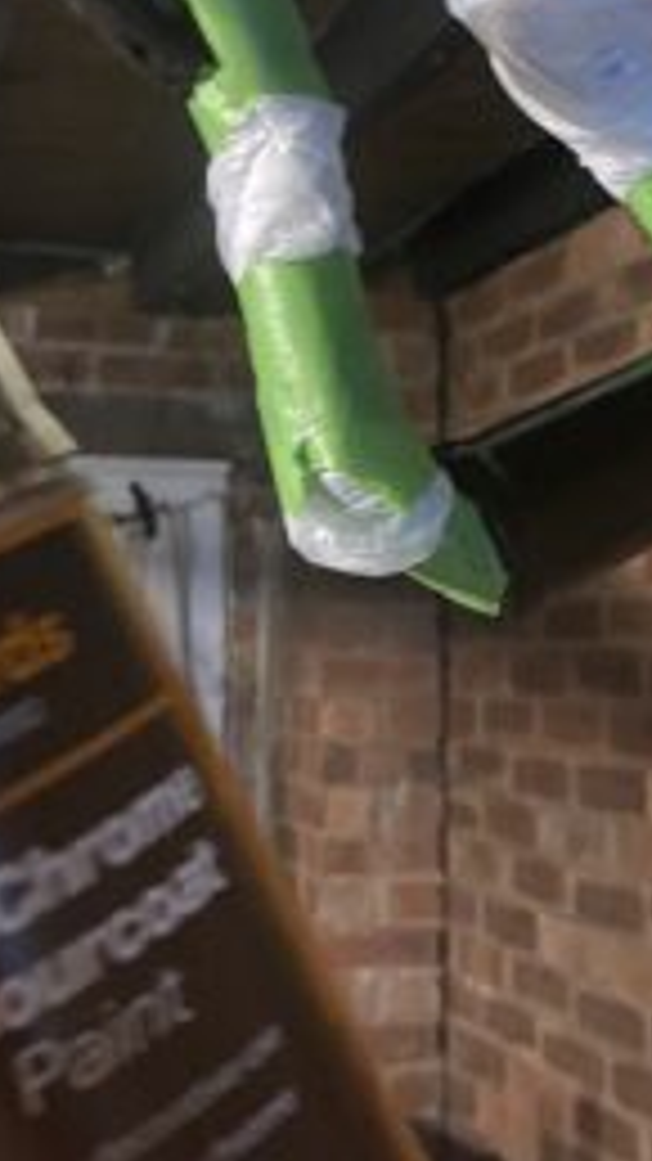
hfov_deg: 21.8
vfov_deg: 37.8
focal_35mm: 55
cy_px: 490
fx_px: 1692
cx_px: 308
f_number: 1.8
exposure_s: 1/8
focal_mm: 4.25
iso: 640
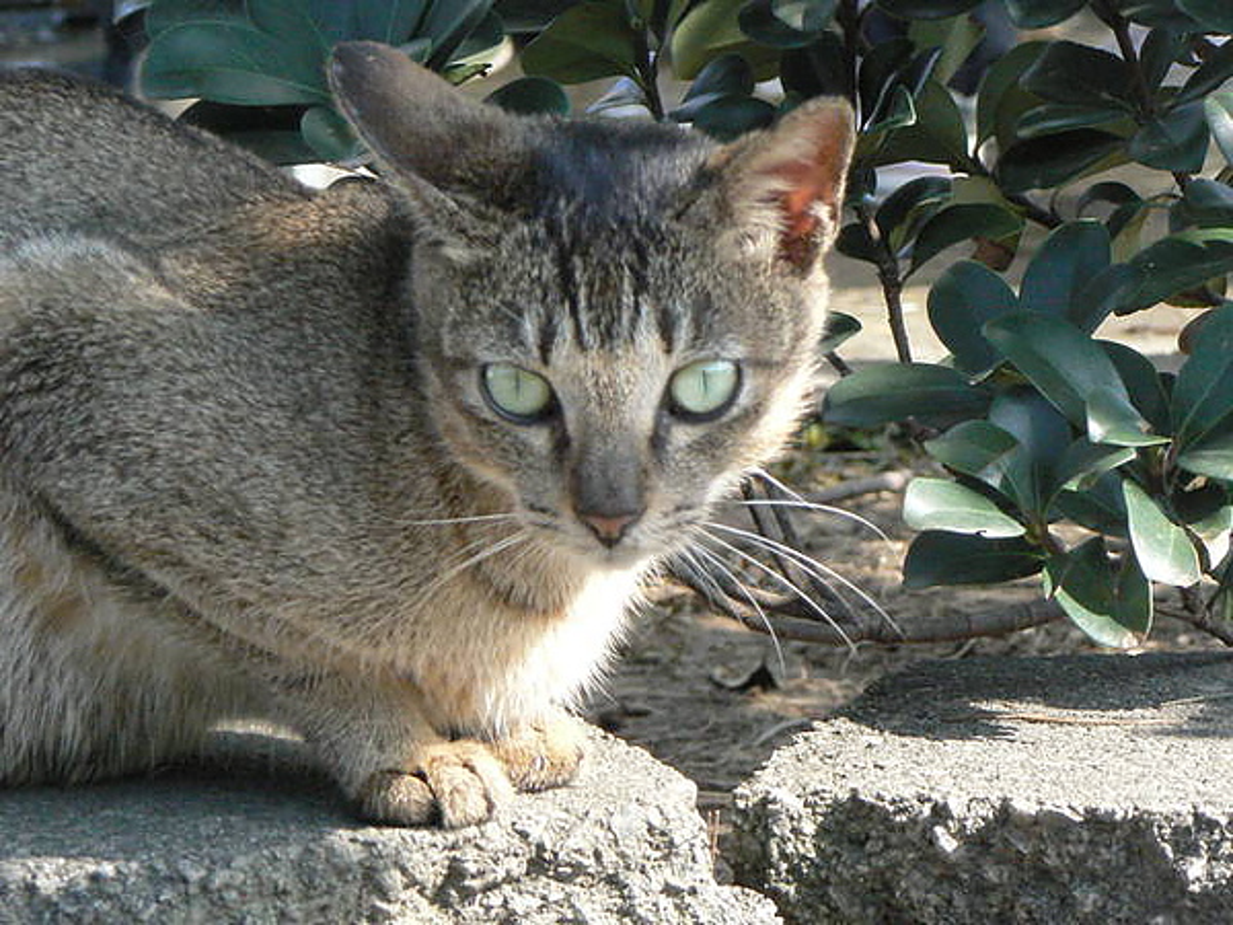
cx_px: 616
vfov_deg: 8.0
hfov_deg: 10.6
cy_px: 462
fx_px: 6625
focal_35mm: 186
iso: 400
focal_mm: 31
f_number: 5.6
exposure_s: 1/320
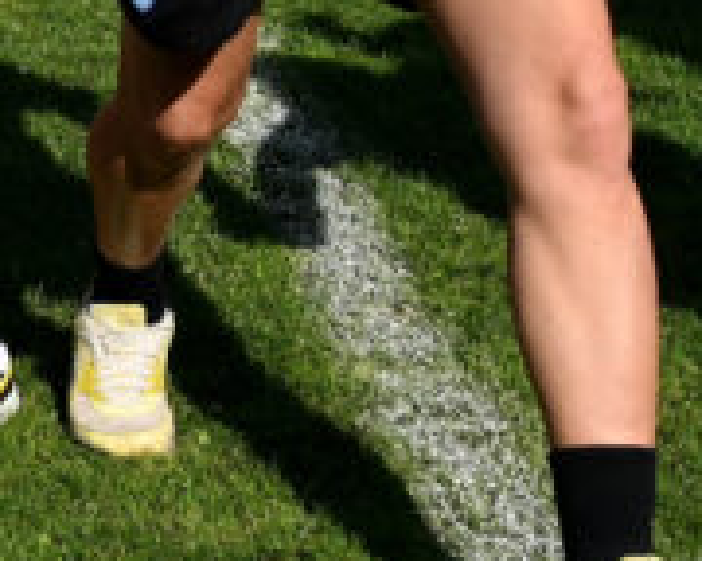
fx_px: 3324
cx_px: -718
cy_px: -485
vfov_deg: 9.2
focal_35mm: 160
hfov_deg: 10.9
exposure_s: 1/3200
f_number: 5.6
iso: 400
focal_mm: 30
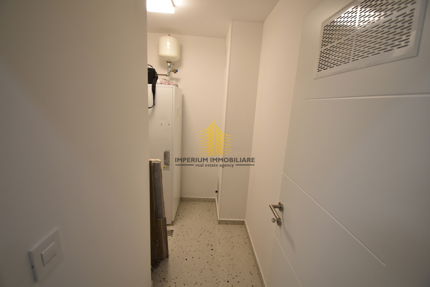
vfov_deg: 77.3
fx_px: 179
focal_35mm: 15
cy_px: 144
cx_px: 215
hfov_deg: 100.4
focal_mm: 10
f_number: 4.5
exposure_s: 1/30
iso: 360
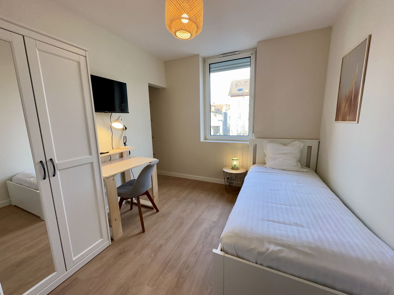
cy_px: 148
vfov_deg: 85.7
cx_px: 197
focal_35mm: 14
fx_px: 159
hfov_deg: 102.1
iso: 80
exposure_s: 1/100
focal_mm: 2.22
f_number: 2.2
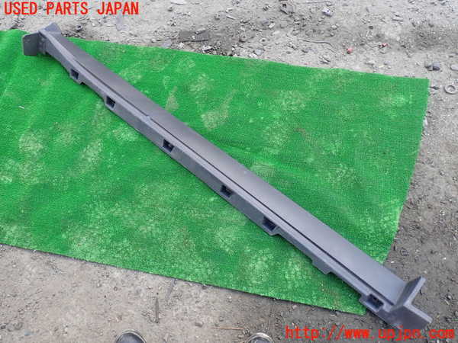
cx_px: 229
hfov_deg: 69.4
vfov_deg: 54.9
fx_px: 331
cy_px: 172
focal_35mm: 25
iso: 100
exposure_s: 1/160
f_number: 2.8
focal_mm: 4.5
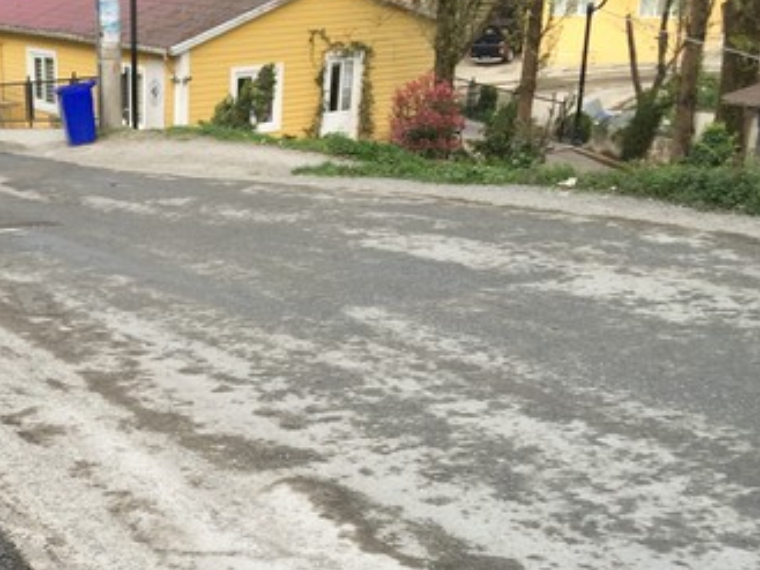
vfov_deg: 24.3
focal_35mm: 59
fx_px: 1296
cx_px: 139
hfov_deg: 31.7
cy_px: 475
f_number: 2.2
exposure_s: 1/100
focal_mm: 4.15
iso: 40
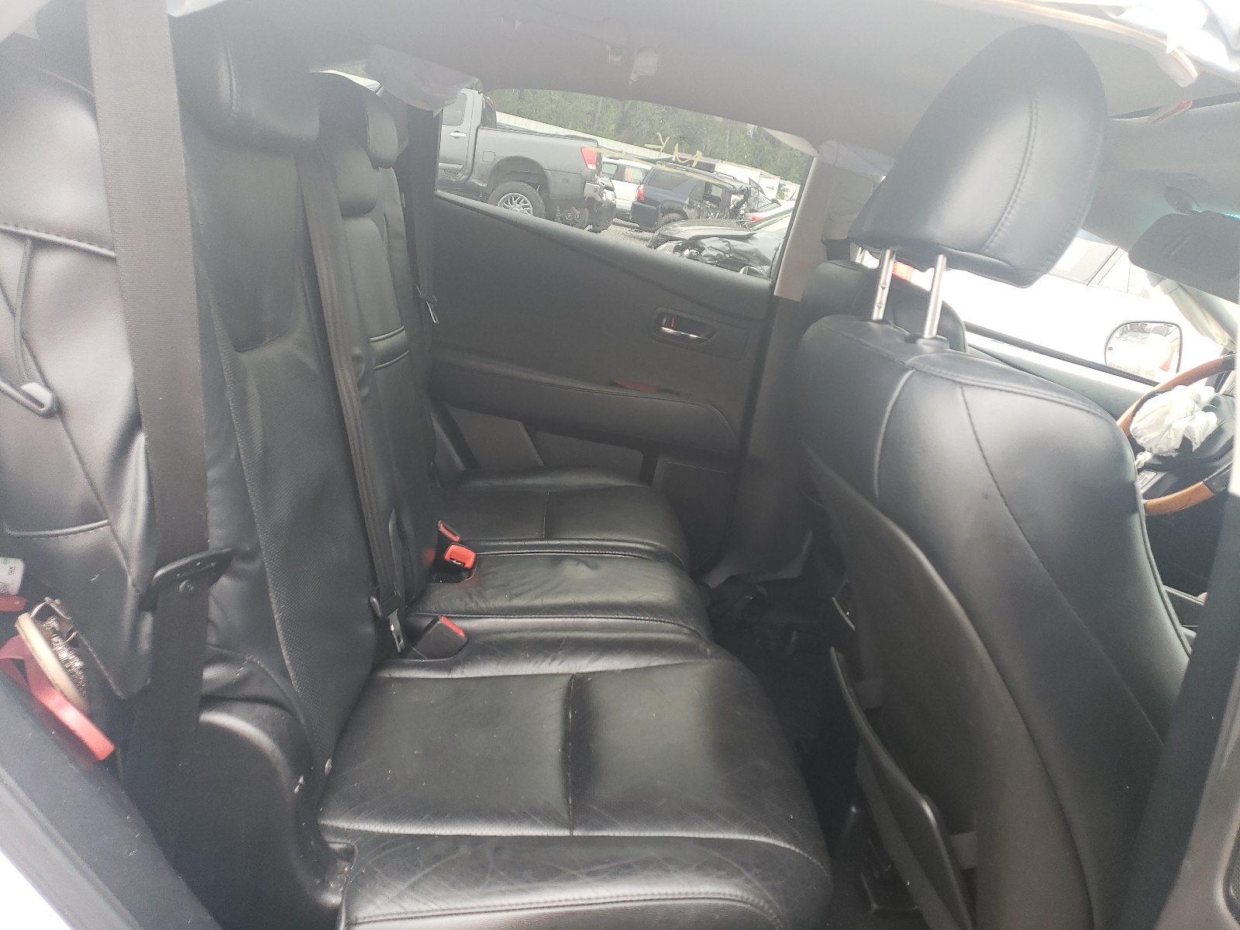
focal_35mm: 26
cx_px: 620
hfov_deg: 67.3
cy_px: 465
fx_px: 931
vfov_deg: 53.1
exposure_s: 1/100
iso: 87
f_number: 1.5
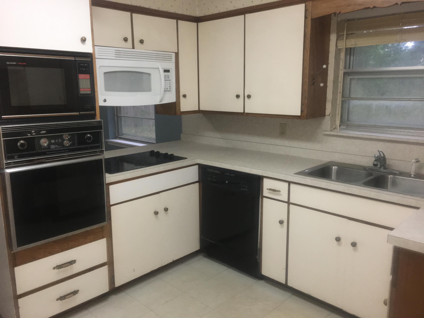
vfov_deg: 48.2
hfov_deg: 61.7
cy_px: 159
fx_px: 355
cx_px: 212
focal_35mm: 29
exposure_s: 1/30
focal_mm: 4.15
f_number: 2.2
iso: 80
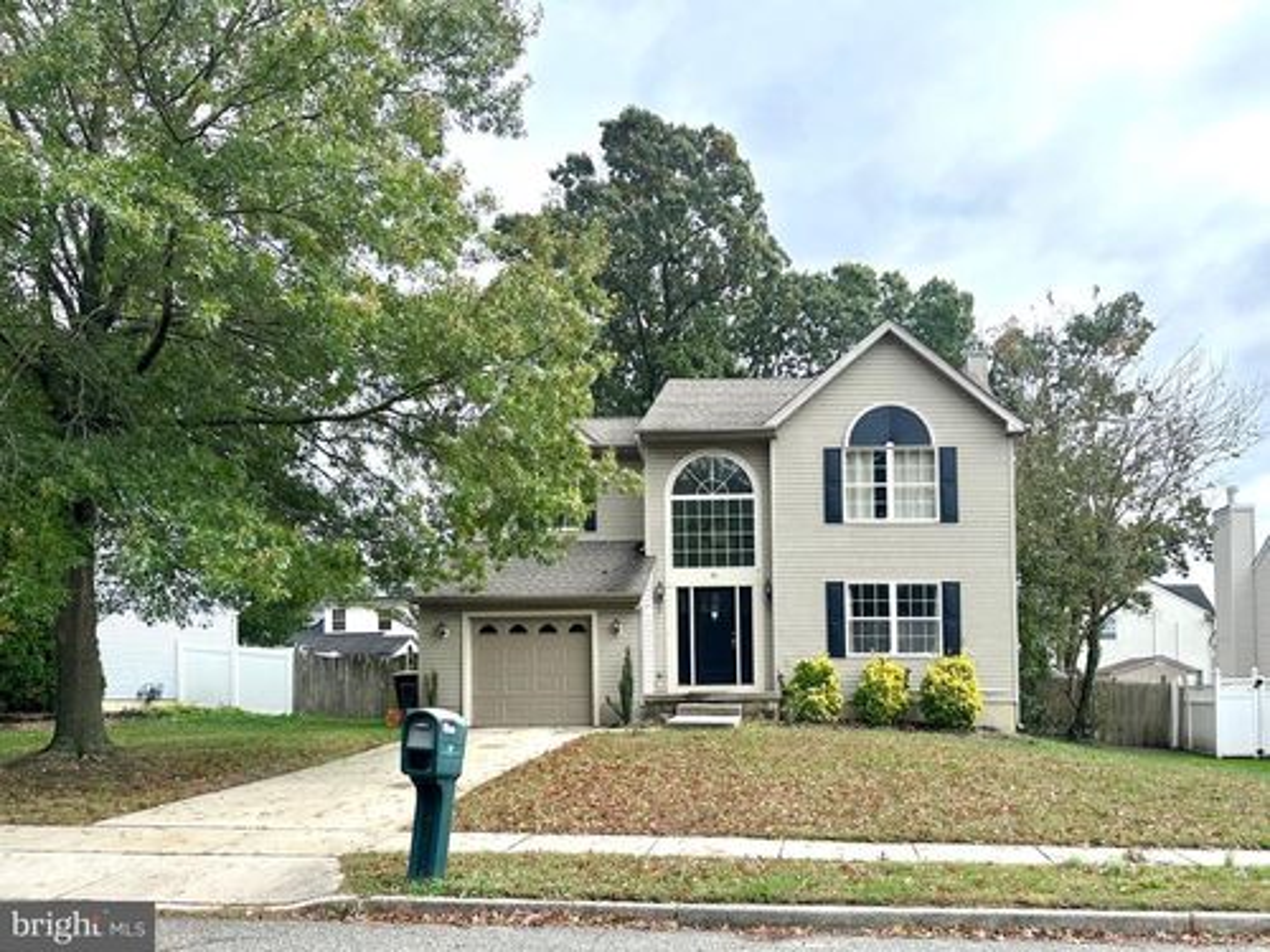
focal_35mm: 24
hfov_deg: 71.6
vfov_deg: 56.8
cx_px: 635
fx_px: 881
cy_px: 476
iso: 80
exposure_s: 1/3058
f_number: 1.78
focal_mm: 6.86
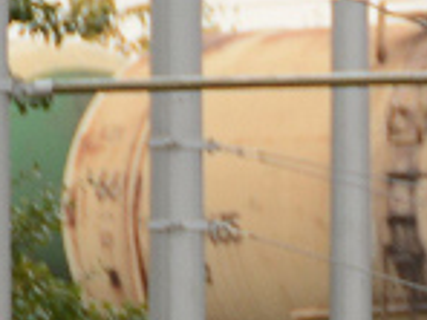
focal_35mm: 2148
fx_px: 26496
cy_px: 520
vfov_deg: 0.7
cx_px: 883
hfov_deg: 0.9
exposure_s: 1/250
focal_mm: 170
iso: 250
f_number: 5.6
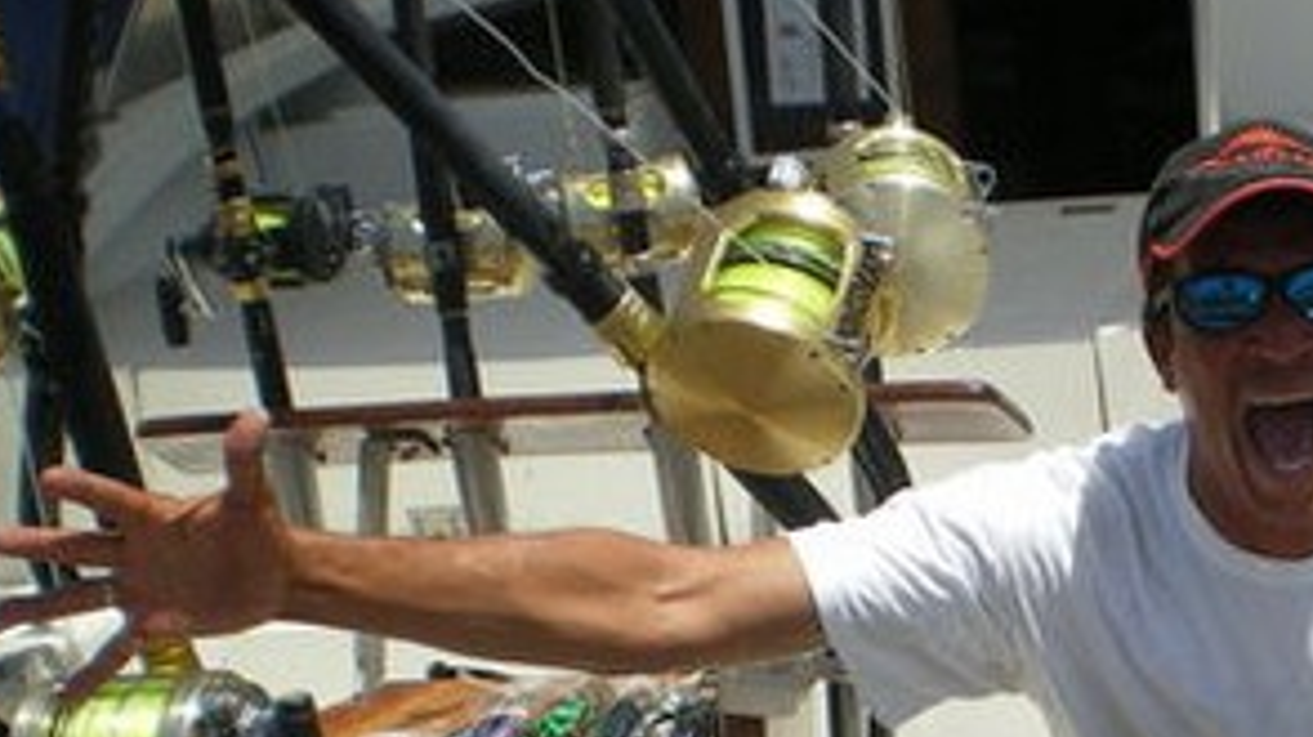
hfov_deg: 24.3
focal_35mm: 84
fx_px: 2923
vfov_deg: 14.1
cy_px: 737
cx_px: 1268
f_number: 4.6
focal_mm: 6.3
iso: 50
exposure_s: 1/500
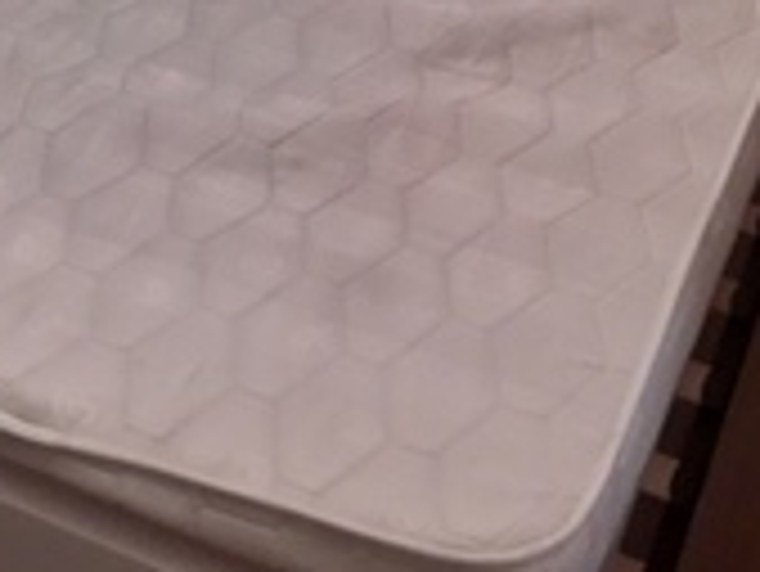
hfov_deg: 26.5
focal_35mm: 73
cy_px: -146
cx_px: 245
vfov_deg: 18.9
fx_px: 1604
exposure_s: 1/50
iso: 250
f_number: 1.9
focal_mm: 3.6
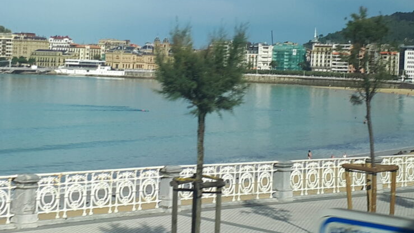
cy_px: 24
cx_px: 186
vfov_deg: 26.8
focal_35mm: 43
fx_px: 472
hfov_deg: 47.3
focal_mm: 3.6
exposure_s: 1/270
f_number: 1.9
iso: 40
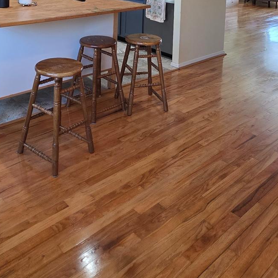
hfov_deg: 45.6
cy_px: -35
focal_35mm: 36
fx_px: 327
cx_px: 103
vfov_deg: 37.6
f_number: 1.9
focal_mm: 2.2
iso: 160
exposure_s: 1/120
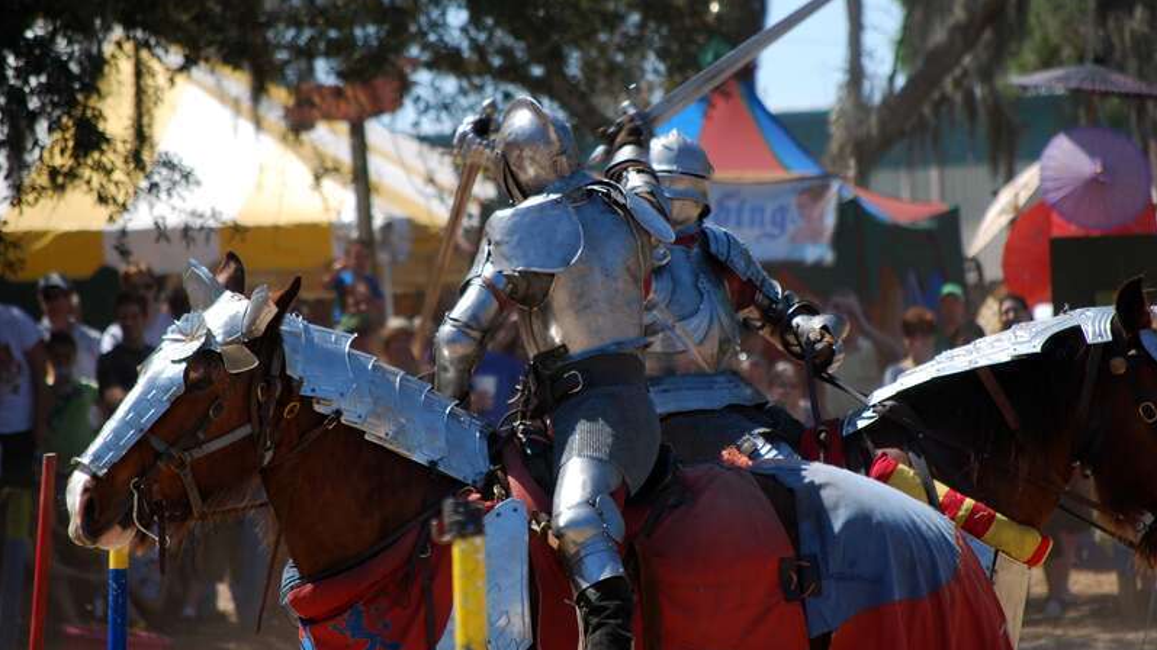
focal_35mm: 316
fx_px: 9693
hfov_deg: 6.8
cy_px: 284
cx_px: 578
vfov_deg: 3.8
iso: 100
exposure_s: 1/160
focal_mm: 200
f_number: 6.3
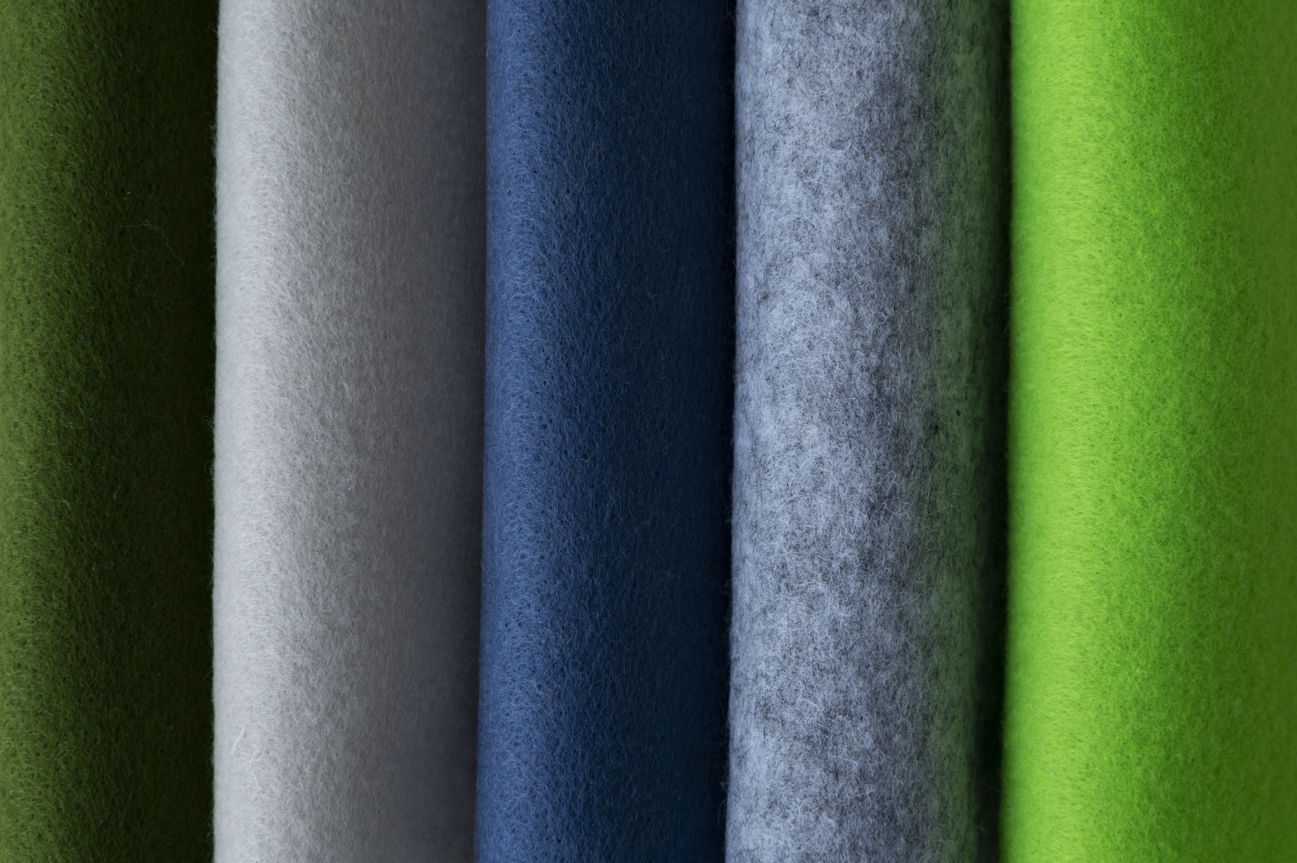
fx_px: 2448
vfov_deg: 20.0
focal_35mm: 68
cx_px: 648
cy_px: 432
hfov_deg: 29.7
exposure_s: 1/60
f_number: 9
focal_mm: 68
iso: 640
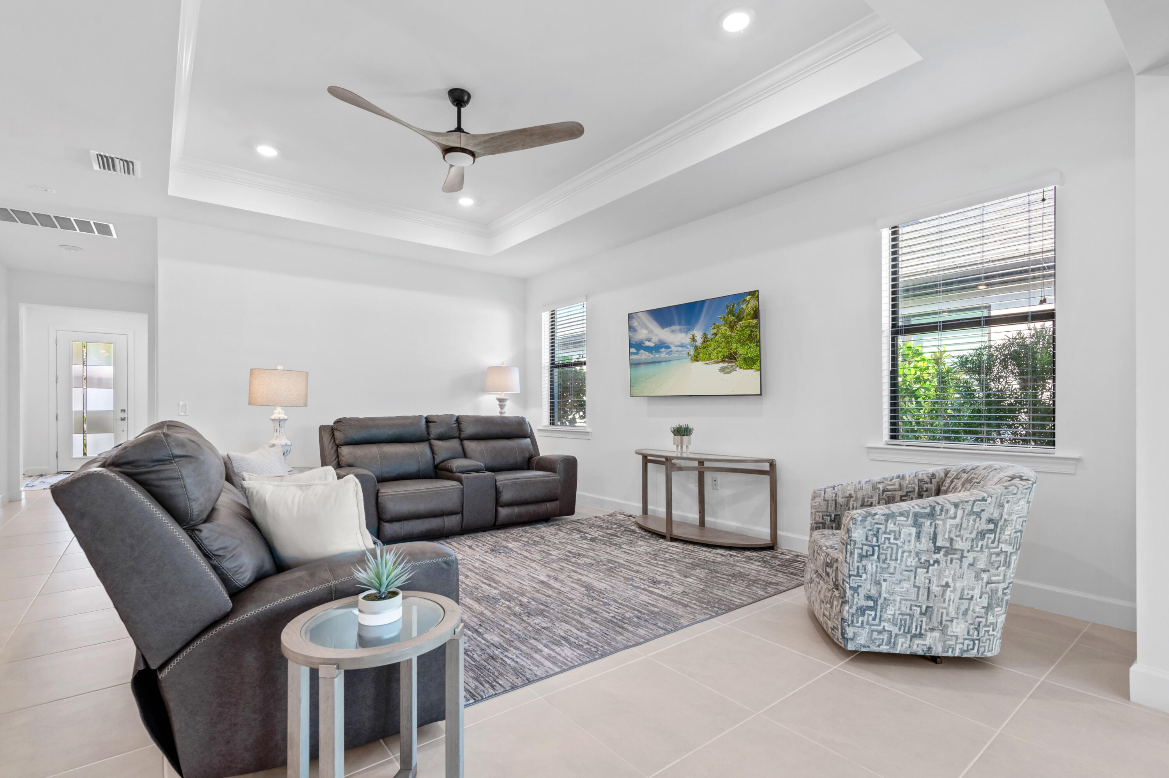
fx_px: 519
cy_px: 389
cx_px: 584
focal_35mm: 16
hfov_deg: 96.8
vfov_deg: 73.7
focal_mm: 16
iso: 320
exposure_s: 1/10
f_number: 8
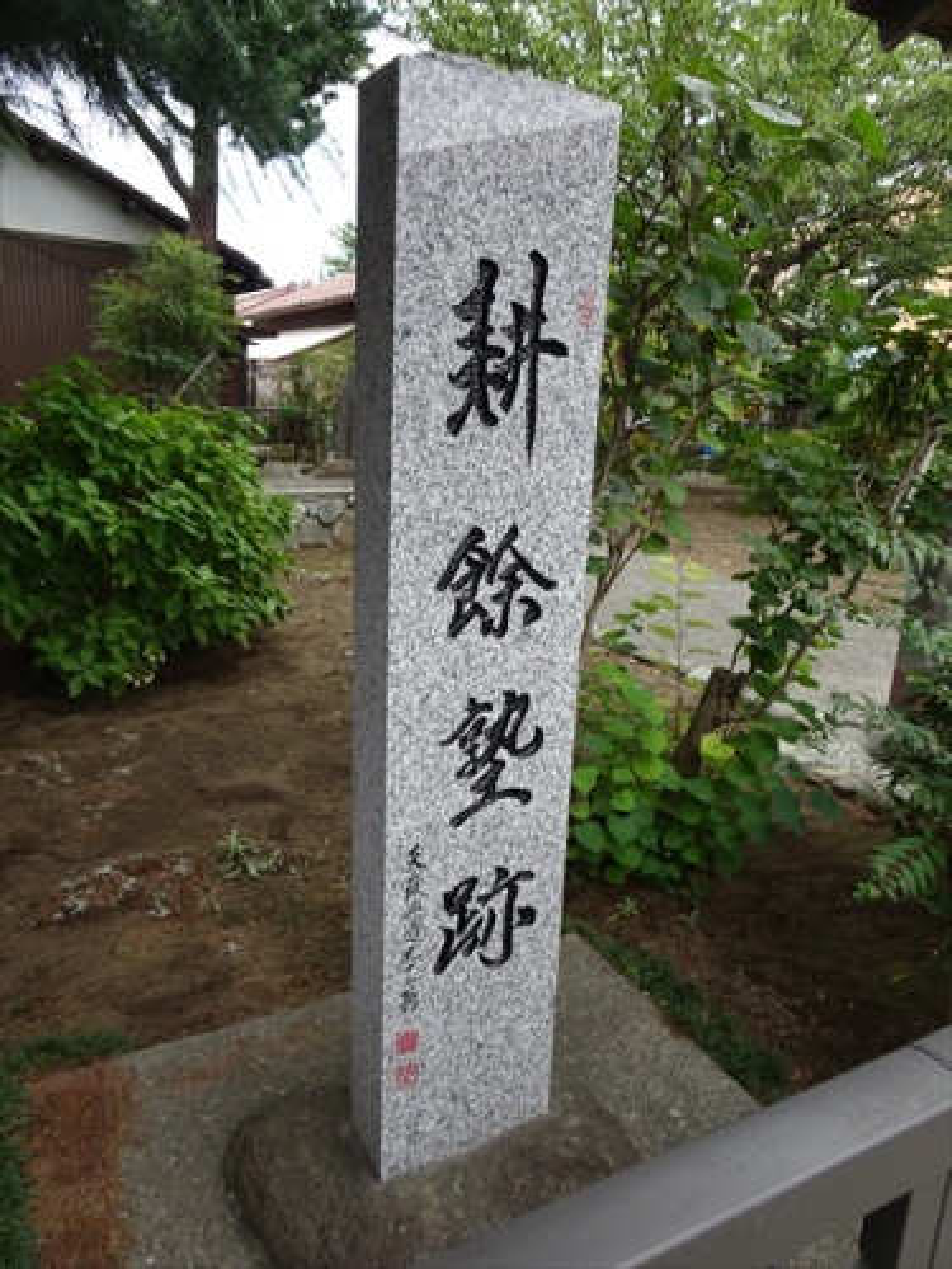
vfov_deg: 71.6
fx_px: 880
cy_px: 634
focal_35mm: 24
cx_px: 476
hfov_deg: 56.8
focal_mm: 4.1
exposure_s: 1/200
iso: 80
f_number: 3.5
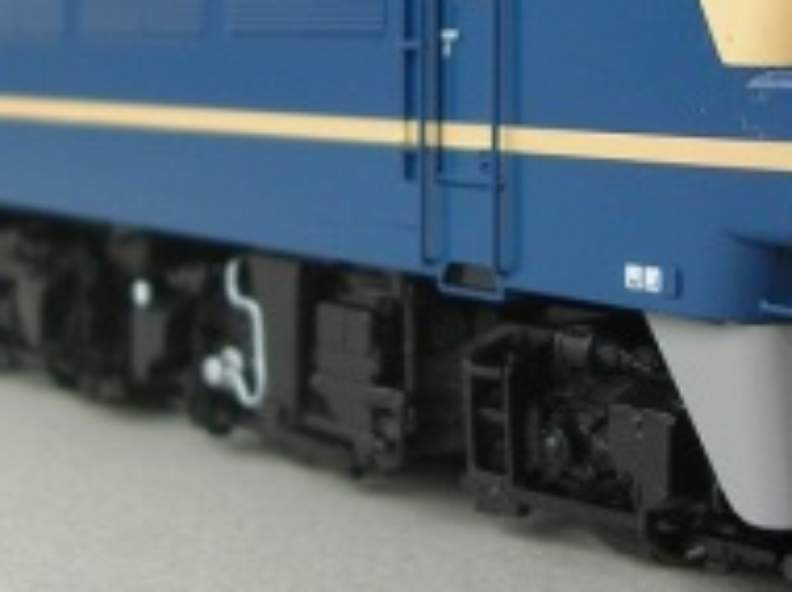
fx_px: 2102
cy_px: 71
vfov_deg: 15.9
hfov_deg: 21.3
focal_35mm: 92
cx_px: 450
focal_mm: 5.8
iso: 50
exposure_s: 1/32.6
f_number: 2.8
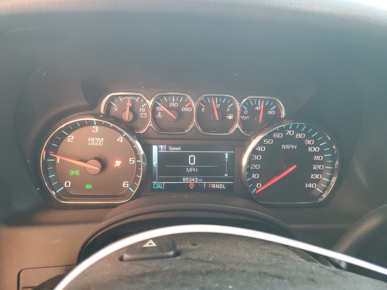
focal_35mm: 26
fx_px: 291
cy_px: 145
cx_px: 194
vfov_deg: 53.1
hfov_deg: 67.3
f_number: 1.5
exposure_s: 1/40
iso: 293
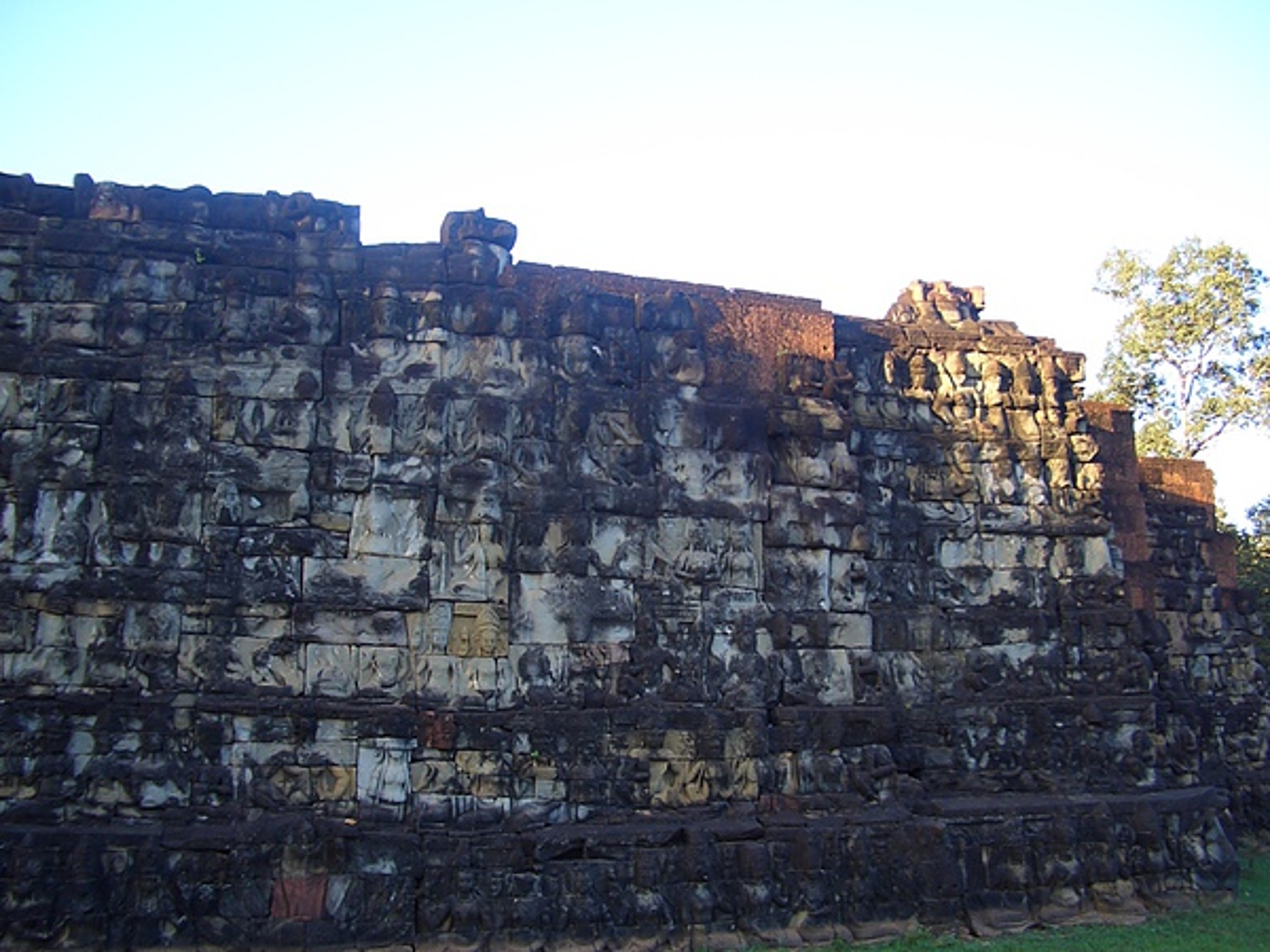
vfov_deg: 40.7
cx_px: 635
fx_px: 1284
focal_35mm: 35
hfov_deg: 52.6
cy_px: 476
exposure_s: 1/100
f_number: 2.6
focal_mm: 5.8
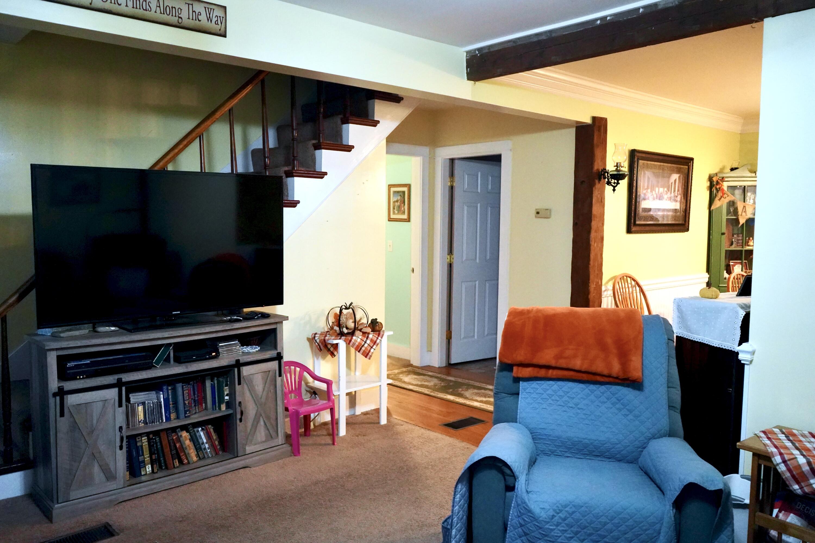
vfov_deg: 46.4
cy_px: 272
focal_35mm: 28
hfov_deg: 65.5
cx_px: 408
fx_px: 634
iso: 10000
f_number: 3.5
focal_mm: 28
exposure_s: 1/160
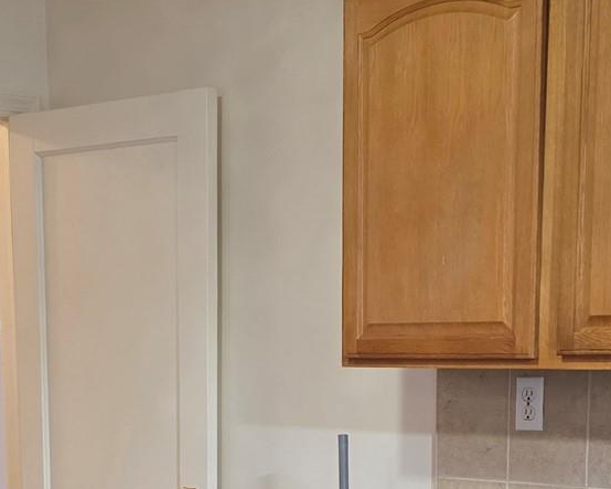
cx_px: 257
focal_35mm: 83
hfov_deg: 23.0
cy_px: 572
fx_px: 1501
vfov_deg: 17.7
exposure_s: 1/120
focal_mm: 6.3
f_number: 1.7
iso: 500
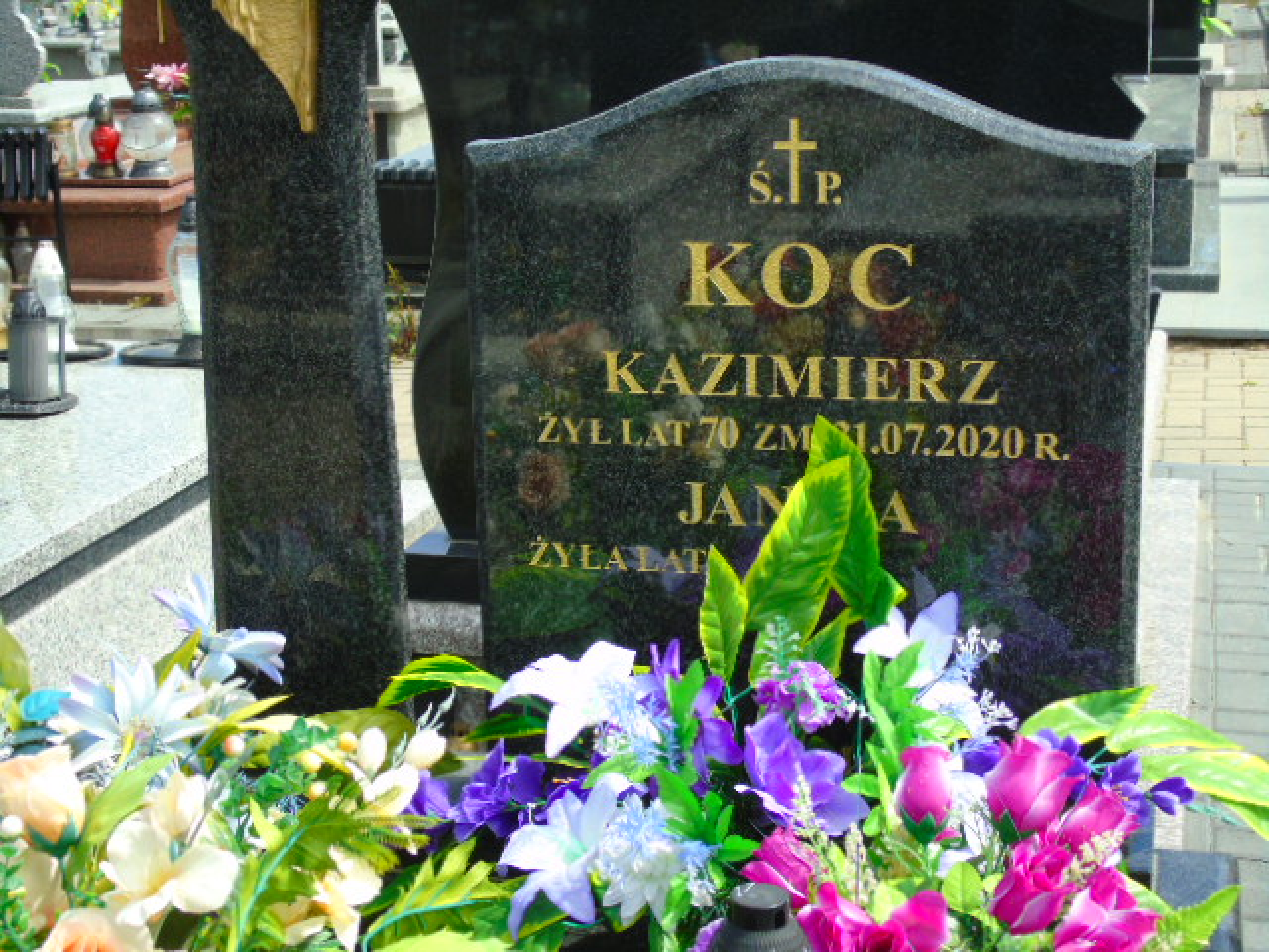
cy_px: 476
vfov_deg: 23.7
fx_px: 2273
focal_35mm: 62
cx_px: 634
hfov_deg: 31.2
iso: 80
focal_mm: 11
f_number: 4.5
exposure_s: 1/320
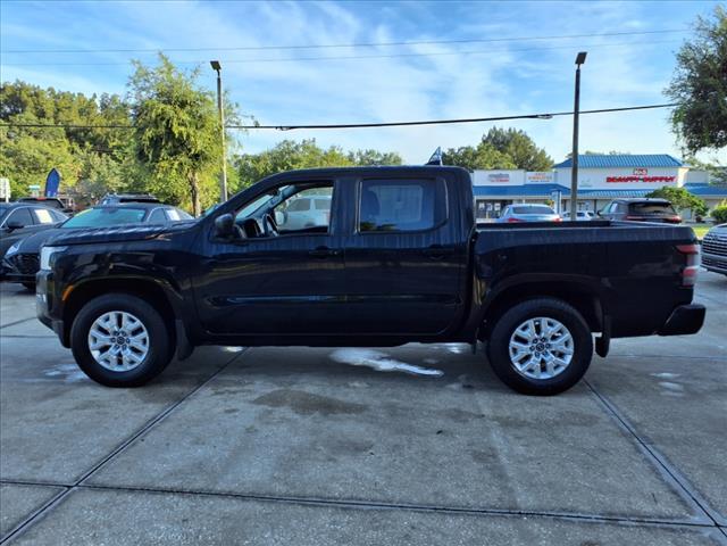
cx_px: 364
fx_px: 567
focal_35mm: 27
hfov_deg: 65.3
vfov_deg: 51.4
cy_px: 273
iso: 40
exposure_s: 1/714
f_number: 1.9
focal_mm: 3.58
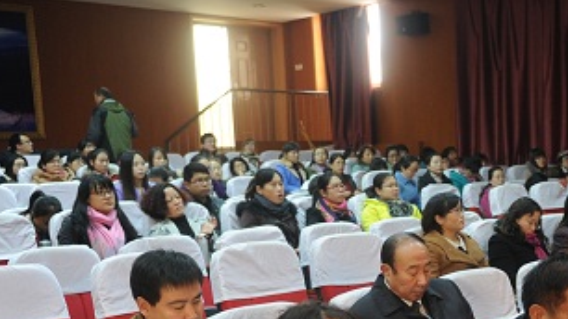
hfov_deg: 32.9
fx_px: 919
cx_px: 489
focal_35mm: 61
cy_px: 315
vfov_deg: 19.2
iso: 1250
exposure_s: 1/30
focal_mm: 28
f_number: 2.8
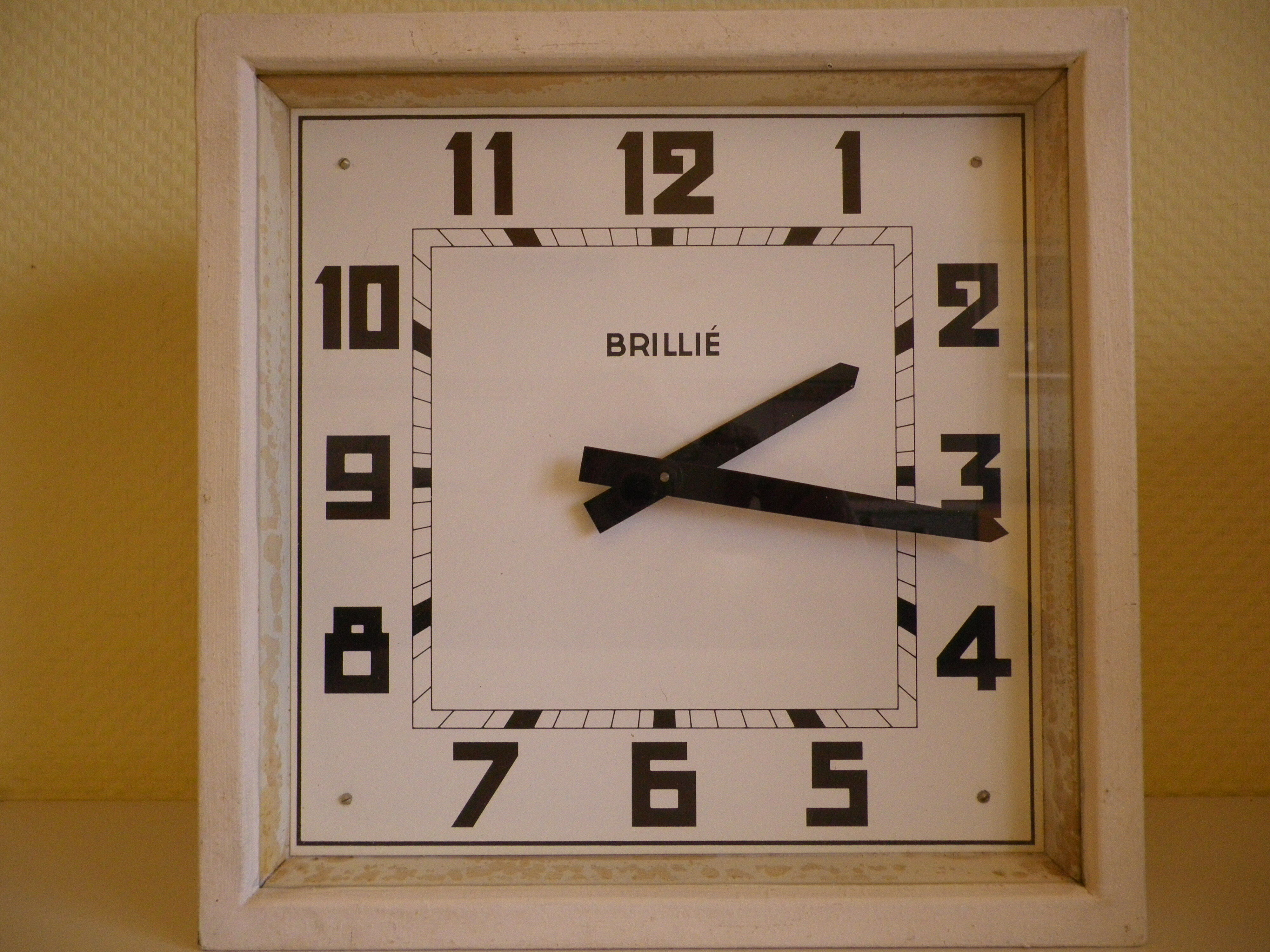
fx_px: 1027
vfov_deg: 49.7
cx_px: 635
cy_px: 476
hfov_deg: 63.4
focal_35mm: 28
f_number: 2.6
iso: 160
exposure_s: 1/60
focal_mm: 4.9
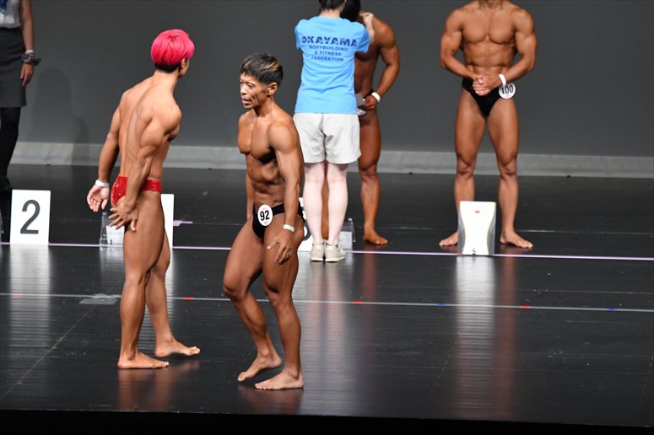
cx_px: 327
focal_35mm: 300
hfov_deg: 6.9
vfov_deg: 4.6
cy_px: 218
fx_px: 5447
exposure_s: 1/400
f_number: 5.6
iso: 5000
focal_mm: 200
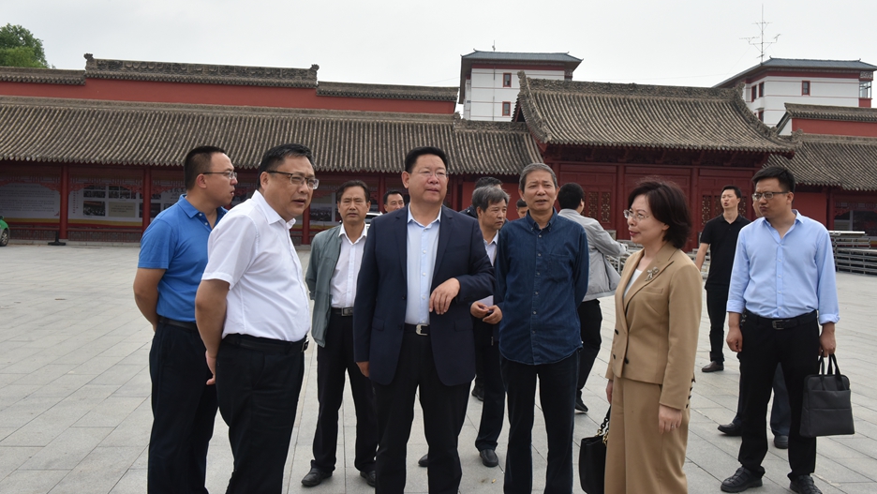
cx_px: 439
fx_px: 791
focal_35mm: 34
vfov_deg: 34.6
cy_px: 204
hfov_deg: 58.0
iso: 1000
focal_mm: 32
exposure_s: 1/640
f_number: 13
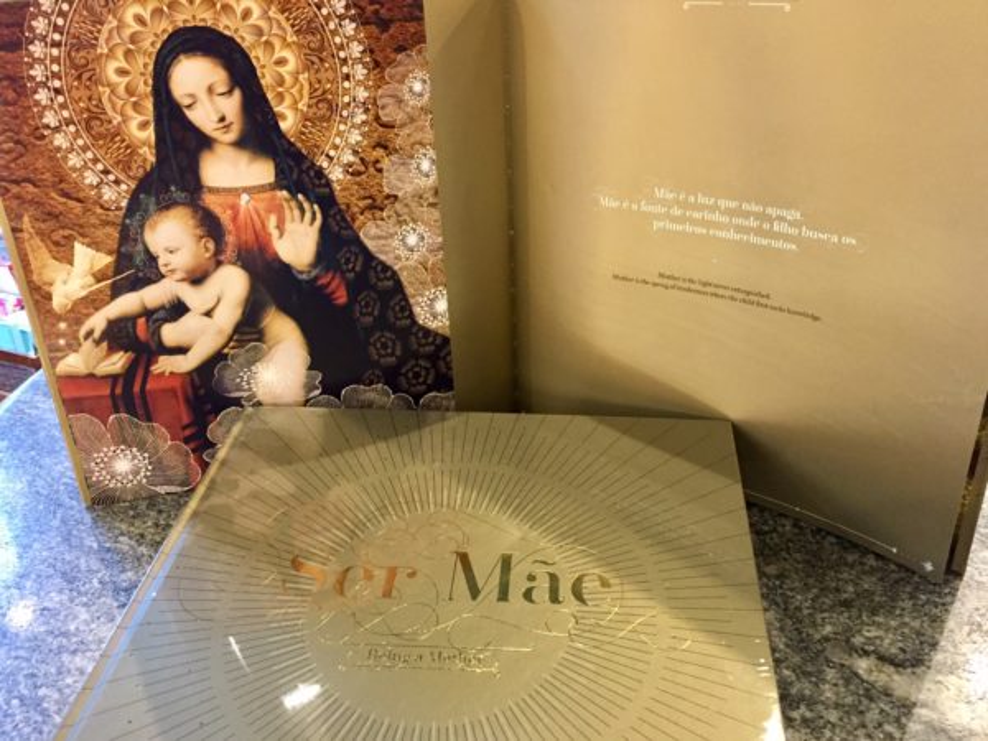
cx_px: 494
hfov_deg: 61.7
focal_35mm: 29
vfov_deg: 48.2
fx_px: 828
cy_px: 370
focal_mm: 4.15
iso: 250
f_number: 2.2
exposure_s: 1/30
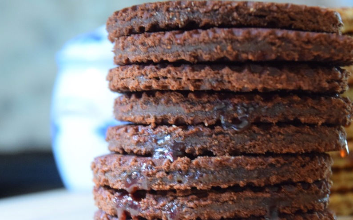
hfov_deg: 13.9
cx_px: 169
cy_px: 141
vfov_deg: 8.7
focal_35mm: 150
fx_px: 1443
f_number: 5.6
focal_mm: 78
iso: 3200
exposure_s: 1/8
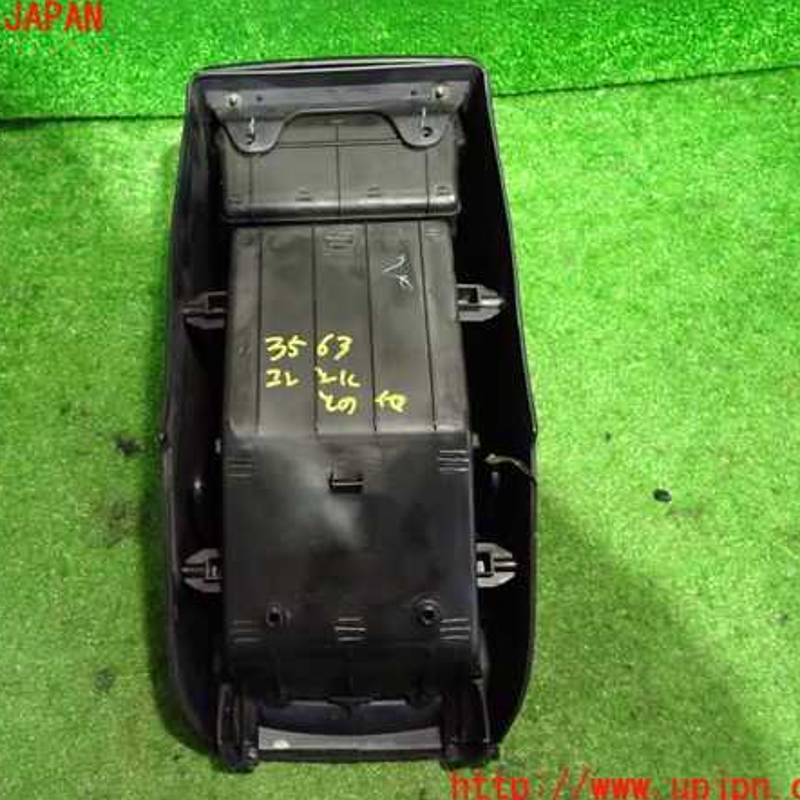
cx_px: 317
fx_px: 784
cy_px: 404
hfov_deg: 53.6
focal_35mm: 30
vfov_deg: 54.0
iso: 1250
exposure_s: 1/40
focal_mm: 4.5
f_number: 2
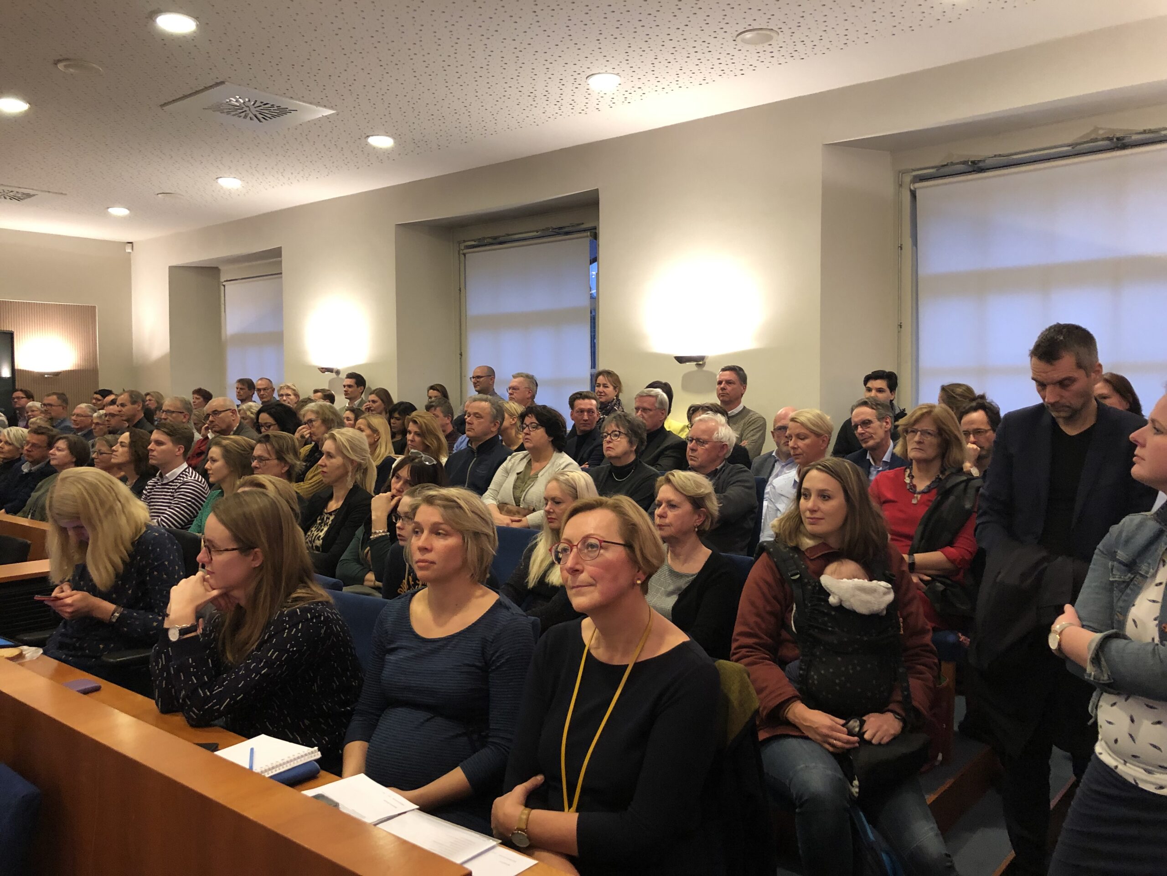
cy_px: 438
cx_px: 584
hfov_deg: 63.4
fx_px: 944
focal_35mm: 28
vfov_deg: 49.7
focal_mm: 3.99
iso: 100
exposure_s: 1/17
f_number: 1.8
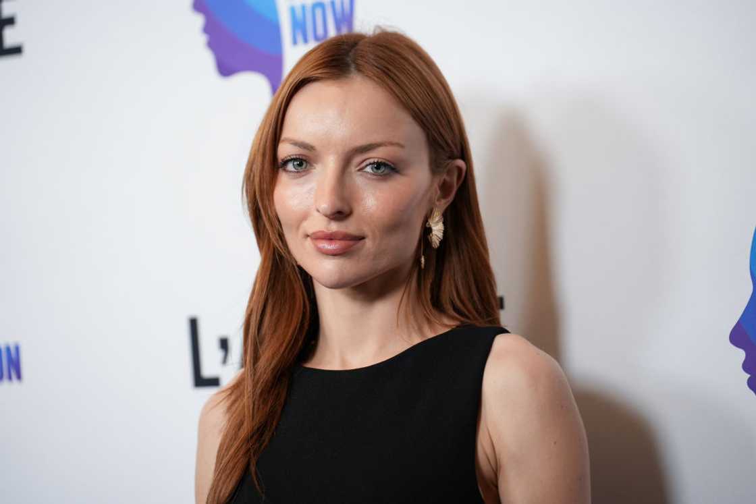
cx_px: 378
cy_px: 252
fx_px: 2373
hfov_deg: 18.1
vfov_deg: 12.1
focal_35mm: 113
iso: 1250
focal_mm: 113
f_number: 2.8
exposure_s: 1/320
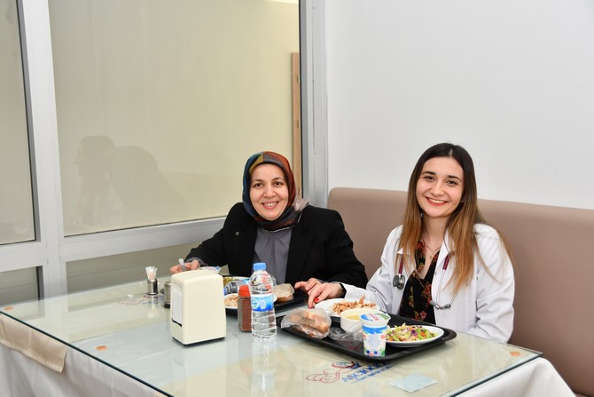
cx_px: 297
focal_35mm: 42
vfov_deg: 31.9
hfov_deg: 46.4
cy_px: 198
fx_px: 693
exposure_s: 1/60
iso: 450
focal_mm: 28
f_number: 4
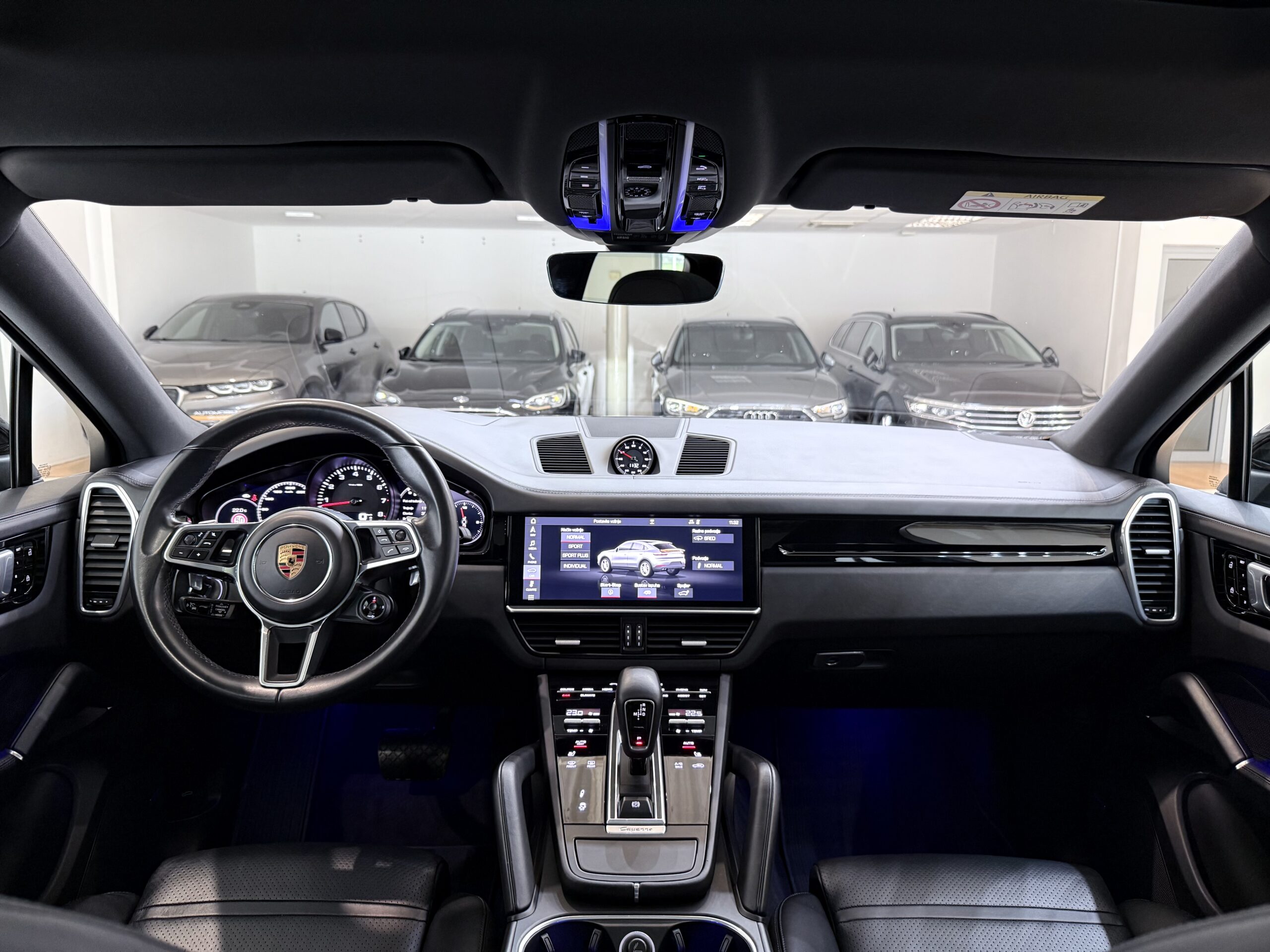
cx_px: 635
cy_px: 476
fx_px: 881
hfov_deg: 71.6
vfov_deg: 56.8
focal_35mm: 24
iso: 250
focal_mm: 6.76
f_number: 1.78
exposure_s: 1/50
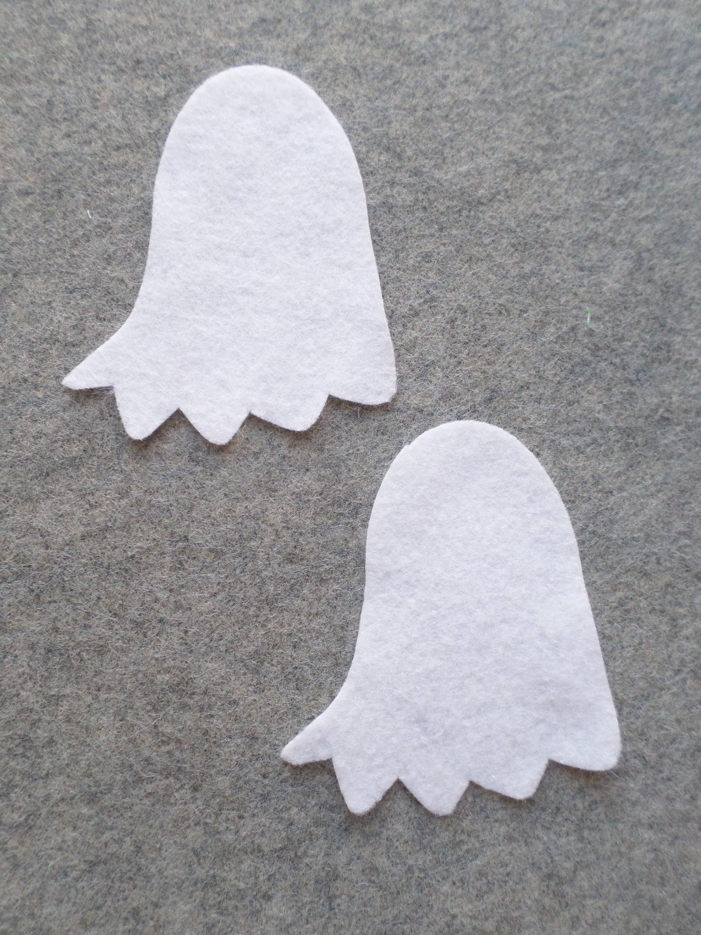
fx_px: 675
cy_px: 468
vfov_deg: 69.4
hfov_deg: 54.9
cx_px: 350
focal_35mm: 25
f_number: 2.5
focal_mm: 4.5
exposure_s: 1/45
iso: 80
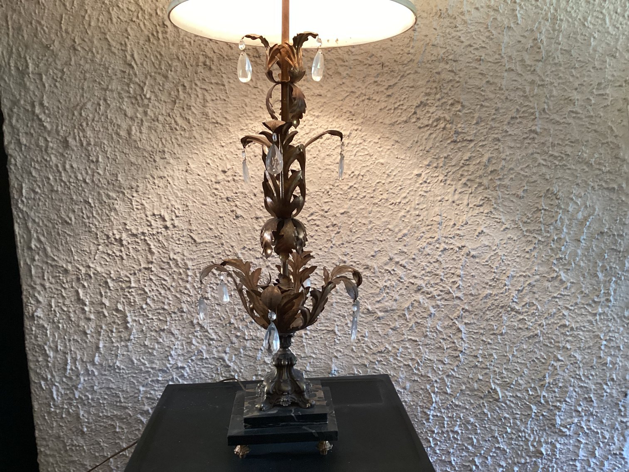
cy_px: 236
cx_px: 314
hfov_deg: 58.3
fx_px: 563
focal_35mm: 31
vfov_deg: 45.4
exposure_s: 1/60
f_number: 2.4
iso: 250
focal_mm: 3.3
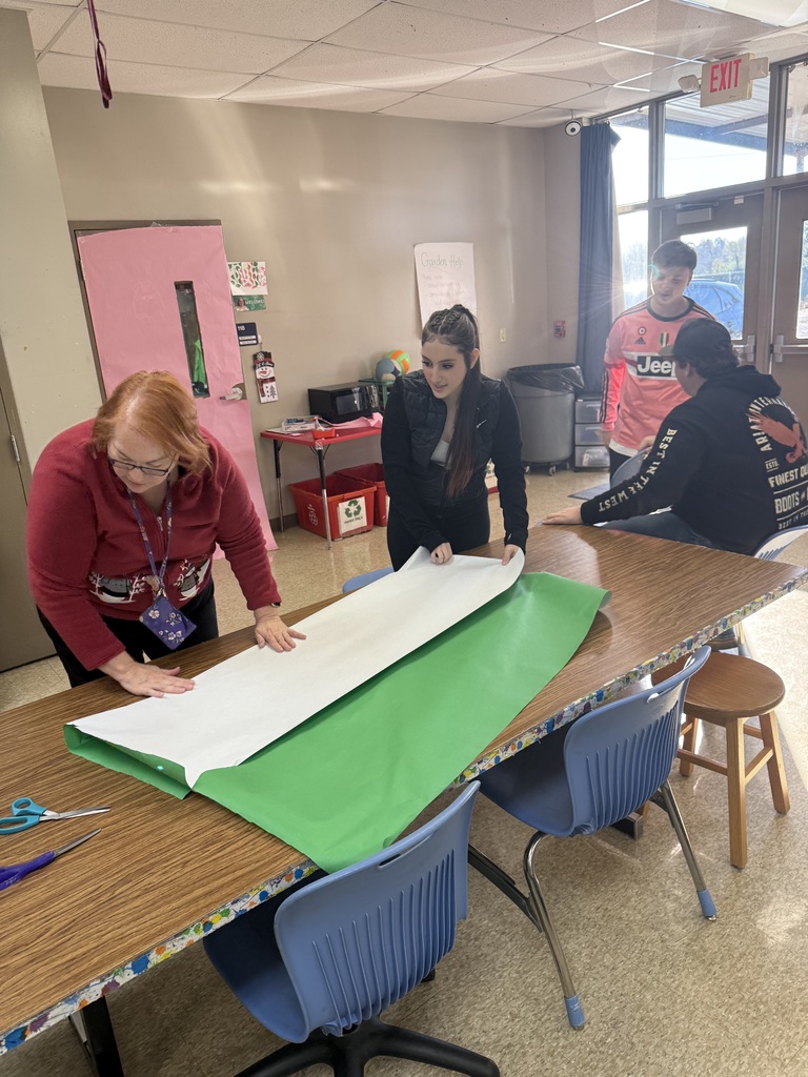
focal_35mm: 24
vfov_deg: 71.6
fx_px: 747
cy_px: 538
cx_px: 404
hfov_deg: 56.8
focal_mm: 6.76
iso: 125
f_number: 1.78
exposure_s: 1/129
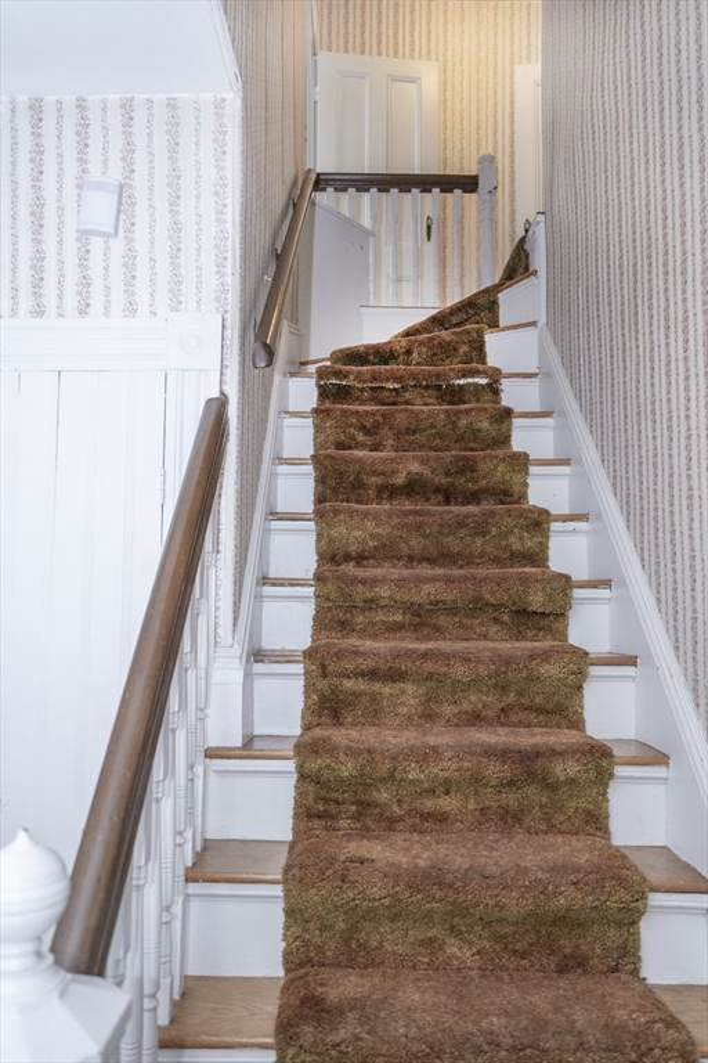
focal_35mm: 29
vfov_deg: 63.7
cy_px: 532
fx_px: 855
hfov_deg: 45.0
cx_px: 354
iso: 1600
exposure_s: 1/125
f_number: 4
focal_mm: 29
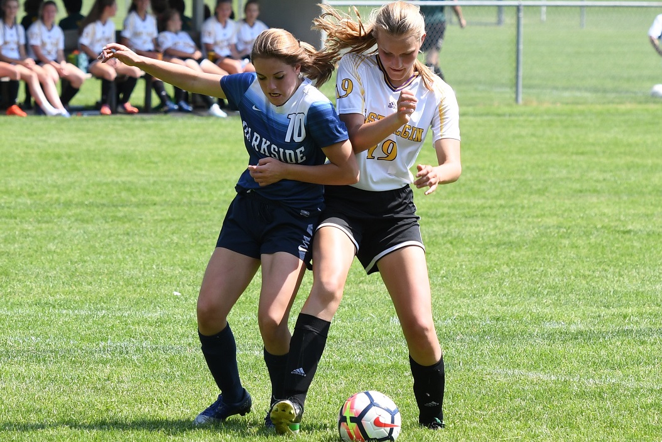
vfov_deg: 8.2
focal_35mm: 168
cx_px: 331
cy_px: 221
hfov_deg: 12.2
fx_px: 3090
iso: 280
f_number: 5
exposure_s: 1/1000
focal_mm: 112
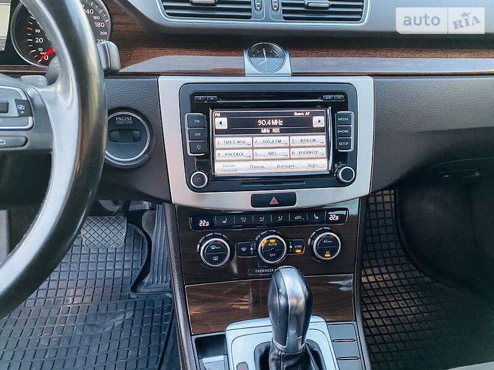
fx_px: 371
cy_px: 185
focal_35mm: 26
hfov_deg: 67.3
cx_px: 247
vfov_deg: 53.1
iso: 500
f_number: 1.8
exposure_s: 1/45
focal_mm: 4.2
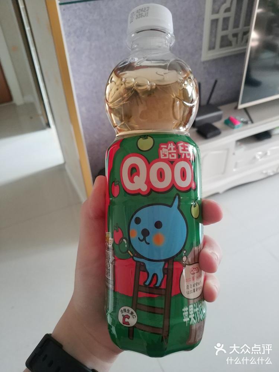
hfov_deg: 44.1
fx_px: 344
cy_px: 186
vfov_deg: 56.8
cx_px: 140
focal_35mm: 32
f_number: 2
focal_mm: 4.5
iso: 583
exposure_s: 1/17
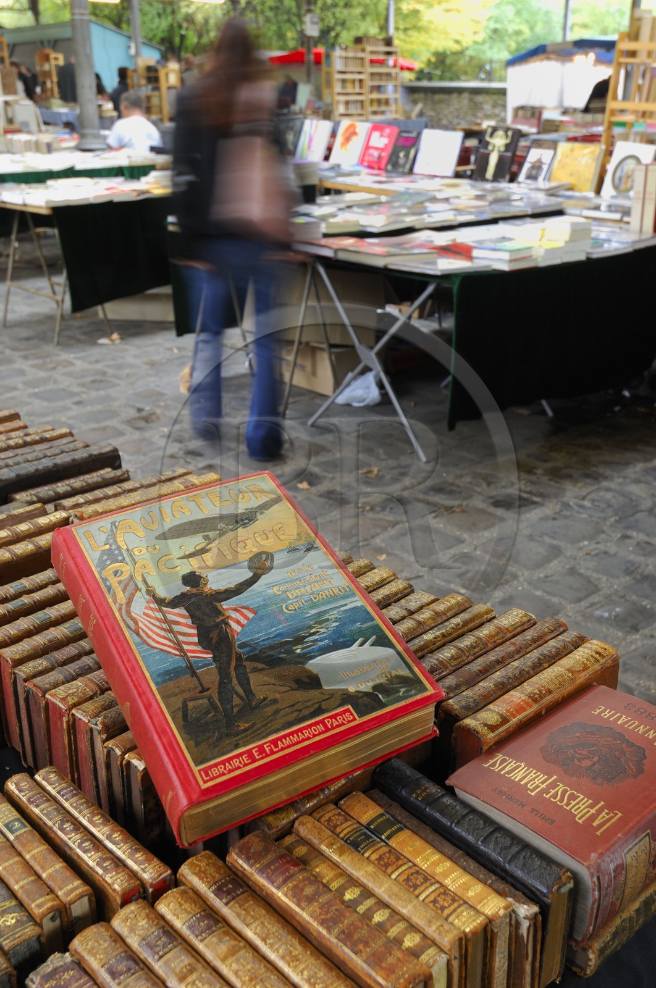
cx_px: 328
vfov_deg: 53.2
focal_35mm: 36
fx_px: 987
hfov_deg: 36.8
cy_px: 494
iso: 100
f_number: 8
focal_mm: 24
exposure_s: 1/2
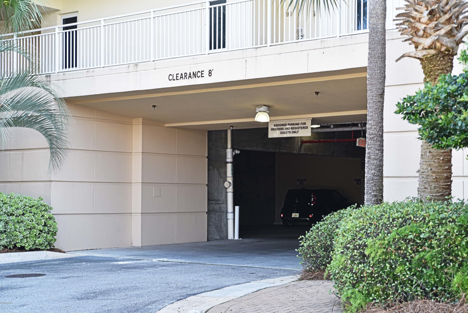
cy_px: 156
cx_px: 234
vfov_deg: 20.6
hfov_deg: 30.5
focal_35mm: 66
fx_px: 858
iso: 400
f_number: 4.5
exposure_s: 1/320
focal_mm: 66
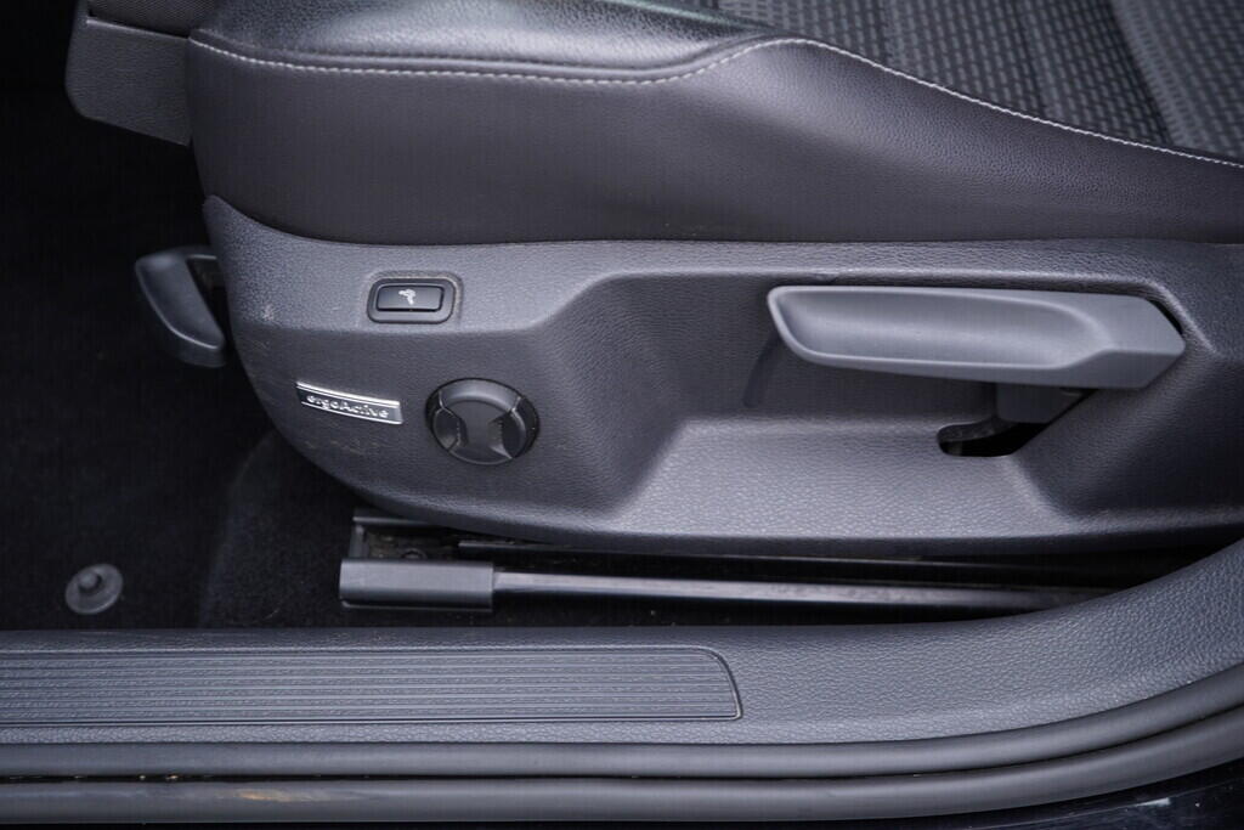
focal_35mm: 36
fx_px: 1244
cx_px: 622
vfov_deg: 36.9
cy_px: 415
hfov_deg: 53.1
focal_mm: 24
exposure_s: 1/40
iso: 250
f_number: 2.8
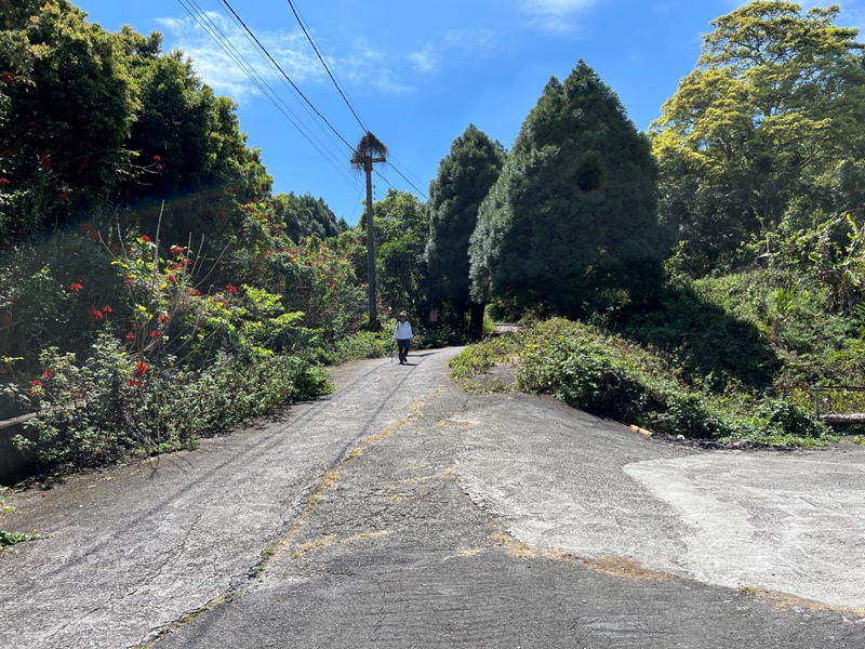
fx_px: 650
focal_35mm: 26
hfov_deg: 67.3
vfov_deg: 53.1
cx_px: 432
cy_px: 324
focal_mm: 5.7
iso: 50
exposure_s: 1/3165
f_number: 1.5
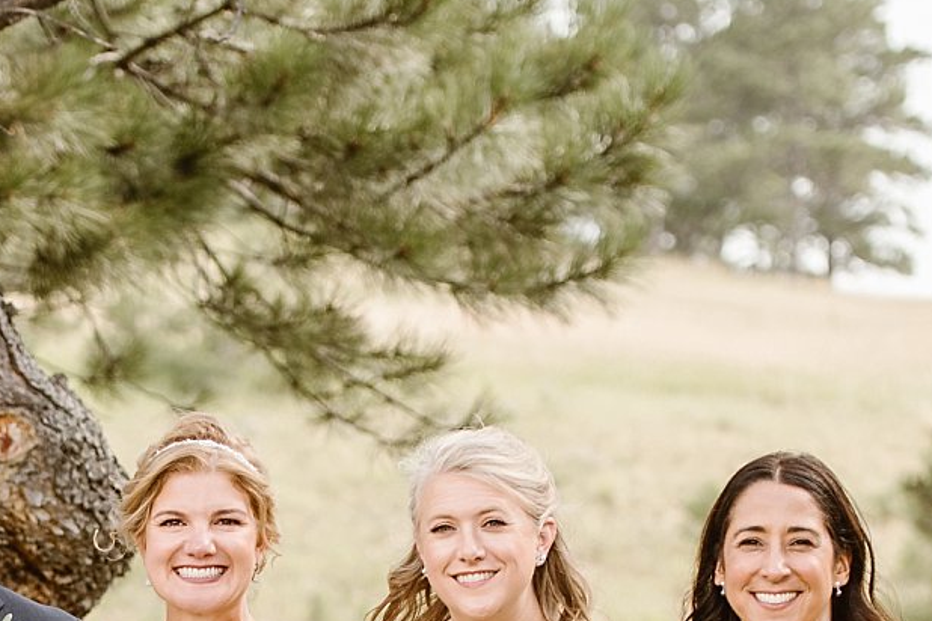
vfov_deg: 5.9
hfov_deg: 8.9
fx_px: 6006
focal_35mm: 232
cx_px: 182
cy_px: 923
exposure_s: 1/800
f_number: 2.8
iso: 200
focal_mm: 70
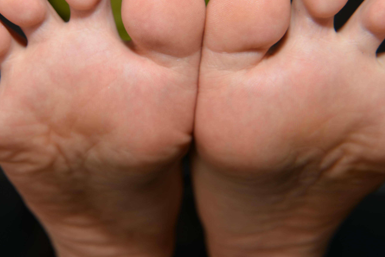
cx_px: 148
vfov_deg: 20.0
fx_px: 727
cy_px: 81
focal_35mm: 68
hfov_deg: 29.5
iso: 100
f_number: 8
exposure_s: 1/125
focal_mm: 48
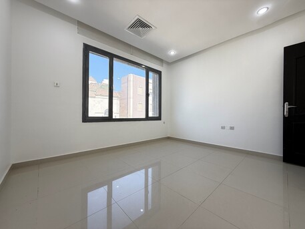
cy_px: 114
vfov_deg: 85.7
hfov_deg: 102.0
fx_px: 123
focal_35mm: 14
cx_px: 152
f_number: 2.2
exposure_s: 1/139
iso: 64
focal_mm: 2.22
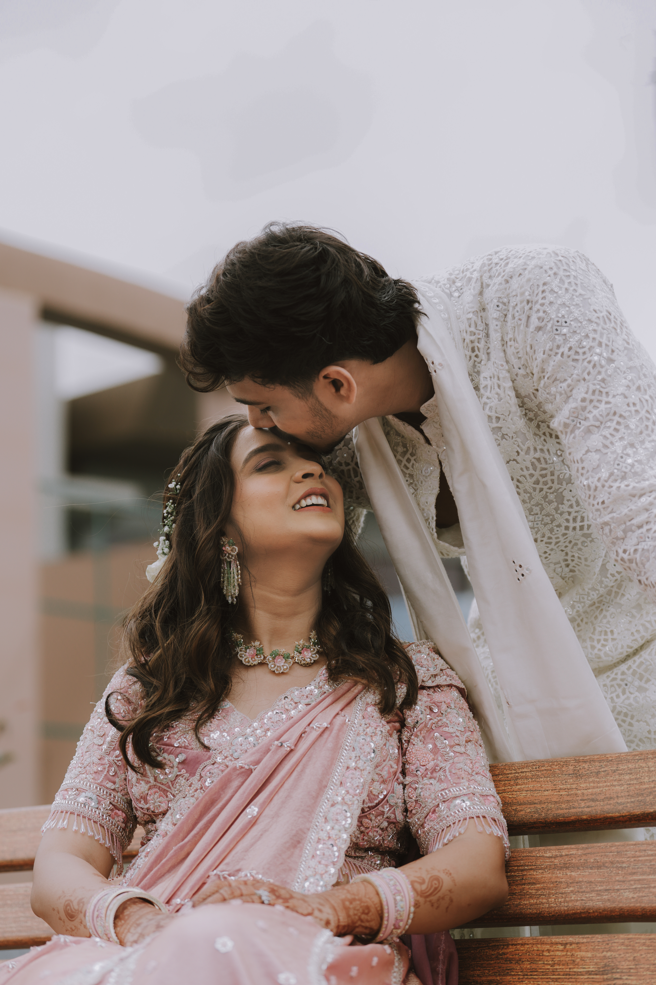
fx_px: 2296
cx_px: 328
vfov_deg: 24.2
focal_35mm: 84
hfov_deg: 16.3
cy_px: 492
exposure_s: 1/640
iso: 160
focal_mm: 84
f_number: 3.2
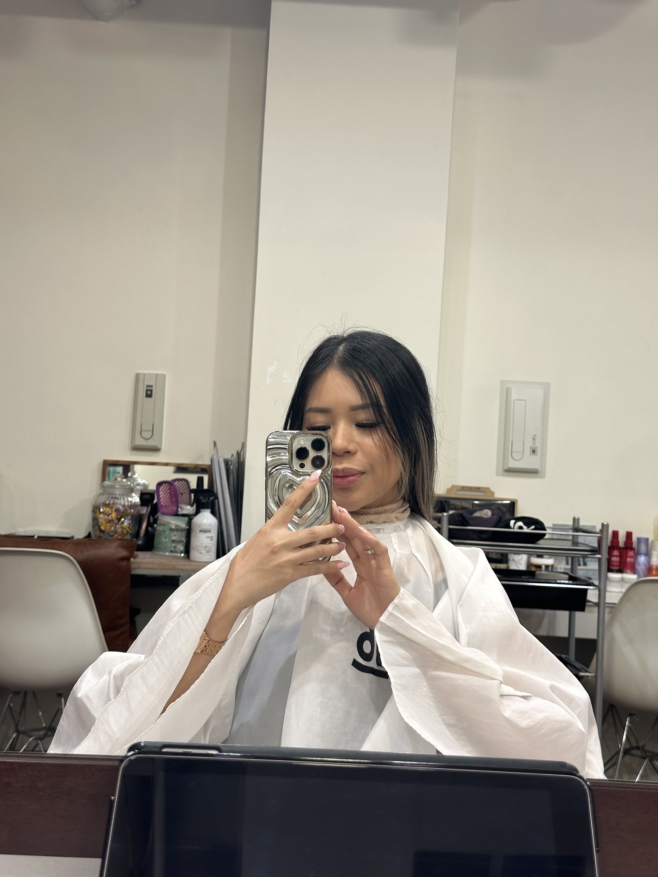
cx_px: 329
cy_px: 438
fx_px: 1217
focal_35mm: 48
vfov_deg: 39.7
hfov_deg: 30.3
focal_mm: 6.86
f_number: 1.78
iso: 64
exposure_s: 1/50
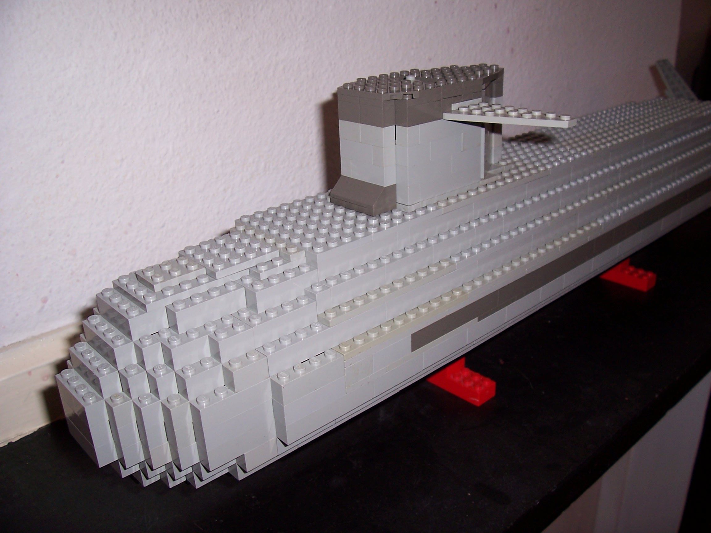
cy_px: 266
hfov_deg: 54.0
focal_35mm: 34
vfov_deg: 41.8
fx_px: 698
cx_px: 356
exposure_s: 1/60
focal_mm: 5.6
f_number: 2.7
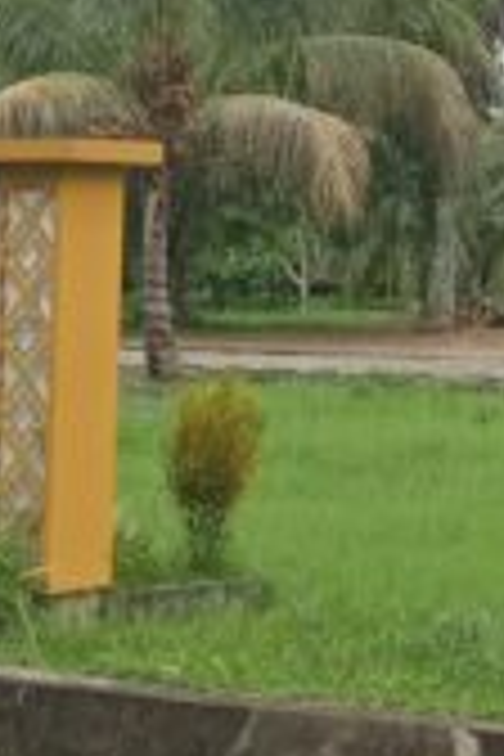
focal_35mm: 139
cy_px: 50
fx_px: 2919
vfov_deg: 14.6
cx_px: 693
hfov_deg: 9.7
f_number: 1.8
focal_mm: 3.98
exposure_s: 1/8403
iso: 99
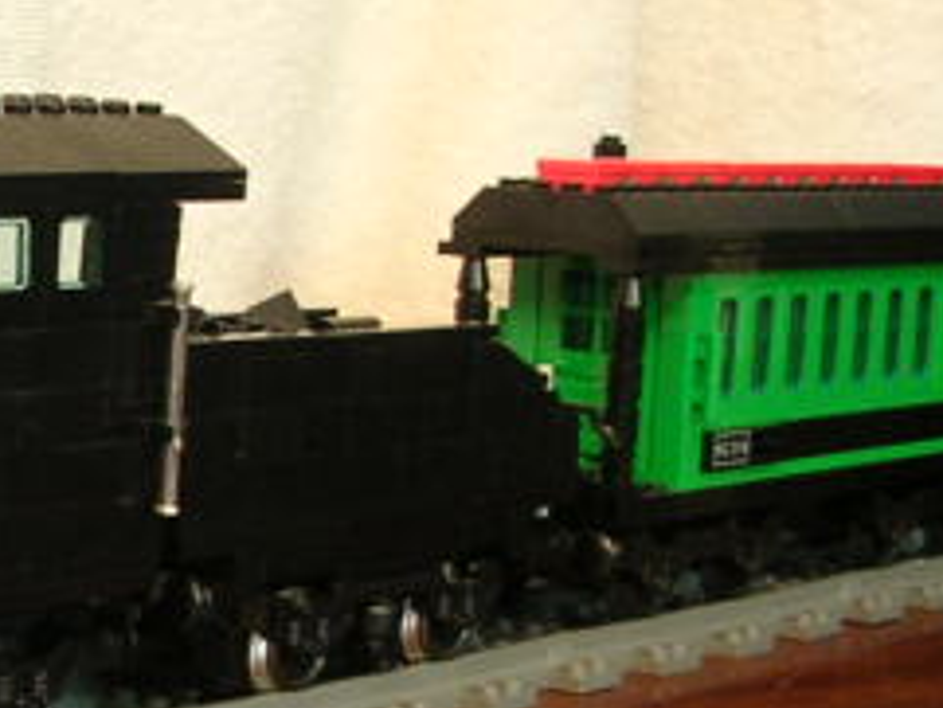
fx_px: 2753
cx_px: -235
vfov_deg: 14.6
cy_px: 489
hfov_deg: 18.3
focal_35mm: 101
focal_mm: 5.8
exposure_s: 1/2.6
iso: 200
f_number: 2.8
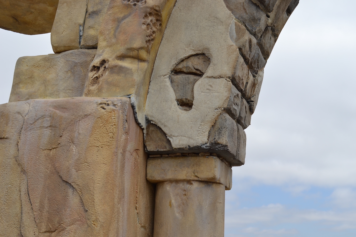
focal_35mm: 51
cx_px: 178
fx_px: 504
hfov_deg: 38.9
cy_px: 118
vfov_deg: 26.5
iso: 100
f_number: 9
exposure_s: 1/320
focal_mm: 34
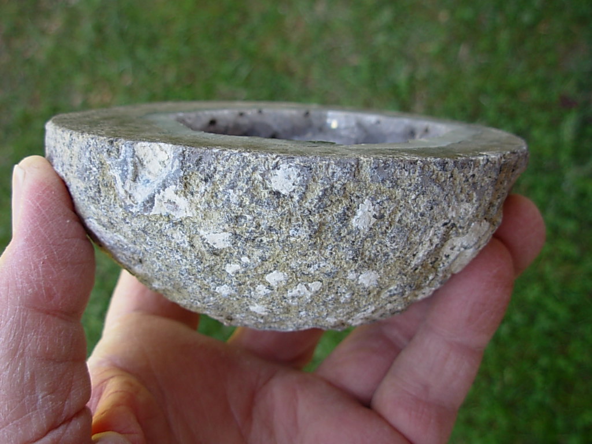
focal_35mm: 38
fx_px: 650
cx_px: 296
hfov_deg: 49.0
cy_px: 222
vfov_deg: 37.7
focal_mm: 6.3
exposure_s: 1/87.9
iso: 50
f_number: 2.9
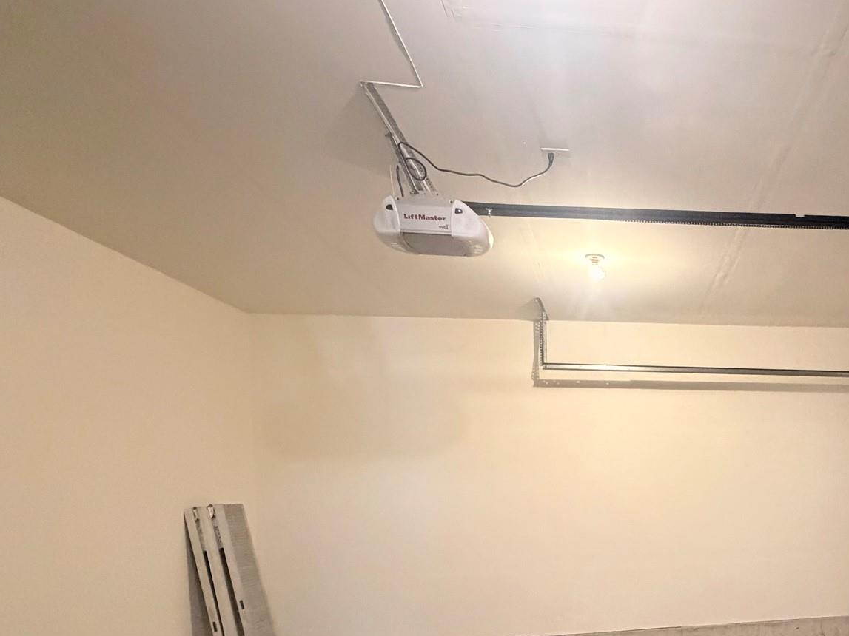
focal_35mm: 25
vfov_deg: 51.9
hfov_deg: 60.7
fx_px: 613
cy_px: 496
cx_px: 734
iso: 1000
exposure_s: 1/60
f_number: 2.2
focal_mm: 2.22
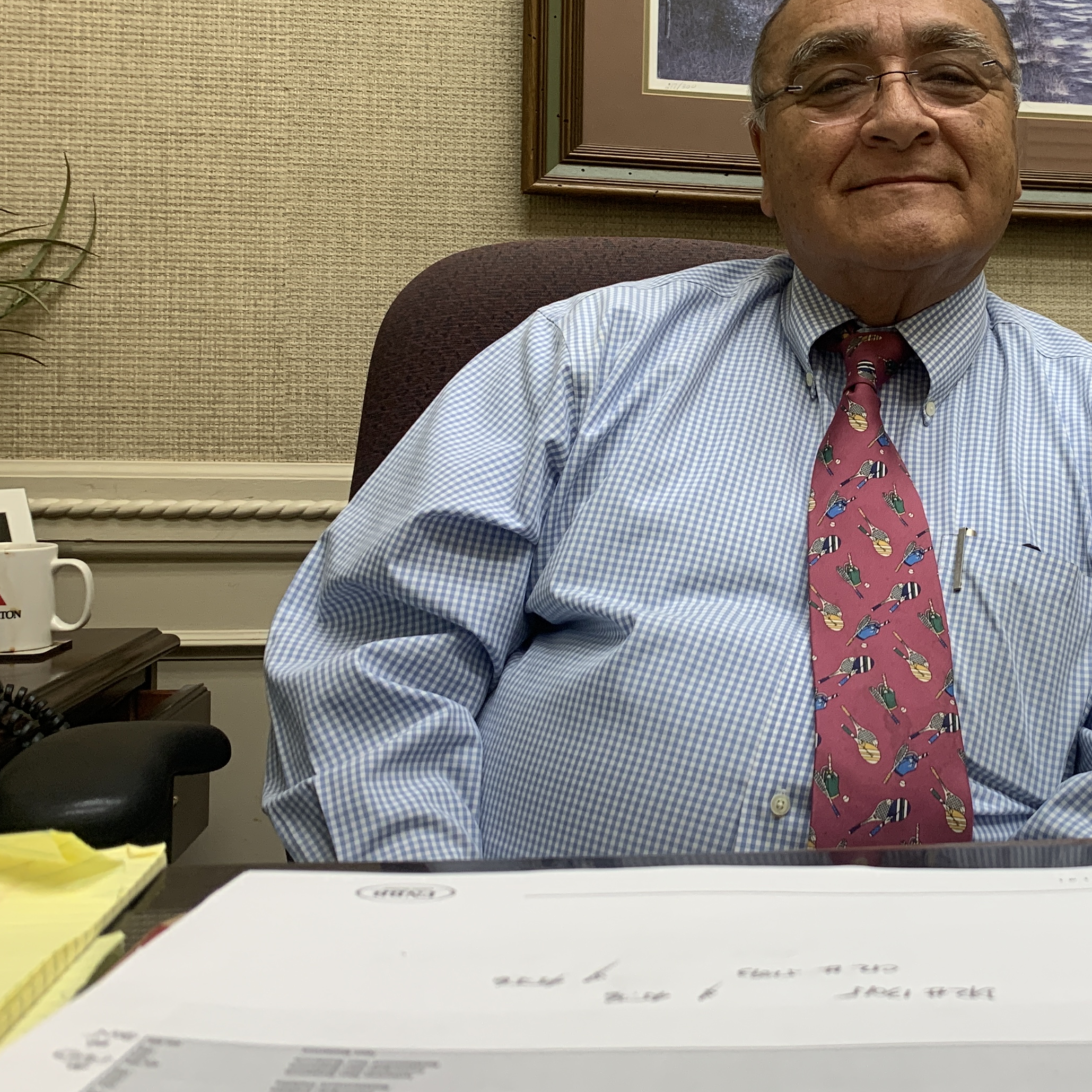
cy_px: 429
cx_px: 887
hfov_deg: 36.2
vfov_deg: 37.4
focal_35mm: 45
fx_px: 1606
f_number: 1.8
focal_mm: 4.25
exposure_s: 1/60
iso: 80
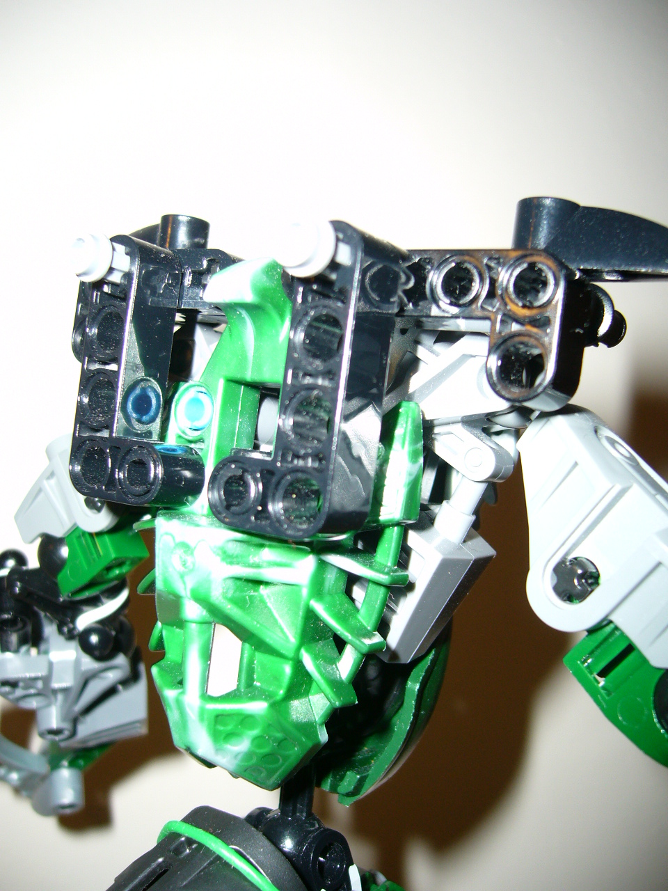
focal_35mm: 35
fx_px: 901
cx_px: 334
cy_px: 446
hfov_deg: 40.7
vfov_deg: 52.6
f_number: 2.8
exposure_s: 1/30
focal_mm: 5.8
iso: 100
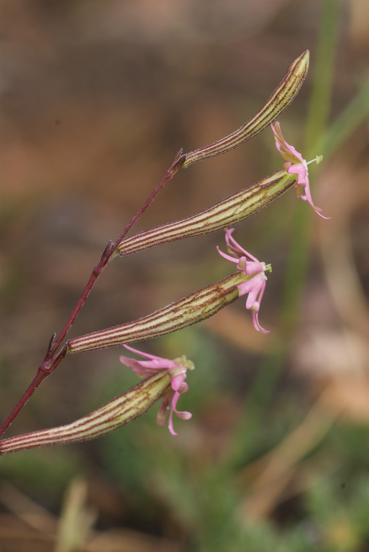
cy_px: 276
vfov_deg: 15.2
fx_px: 2070
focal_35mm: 135
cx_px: 184
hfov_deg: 10.2
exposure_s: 1/100
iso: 250
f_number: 13
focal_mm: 90
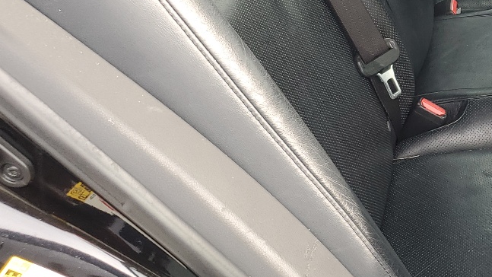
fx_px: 913
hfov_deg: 27.3
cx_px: 560
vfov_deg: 16.9
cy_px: 13
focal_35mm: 70
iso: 50
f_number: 1.5
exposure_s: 1/161
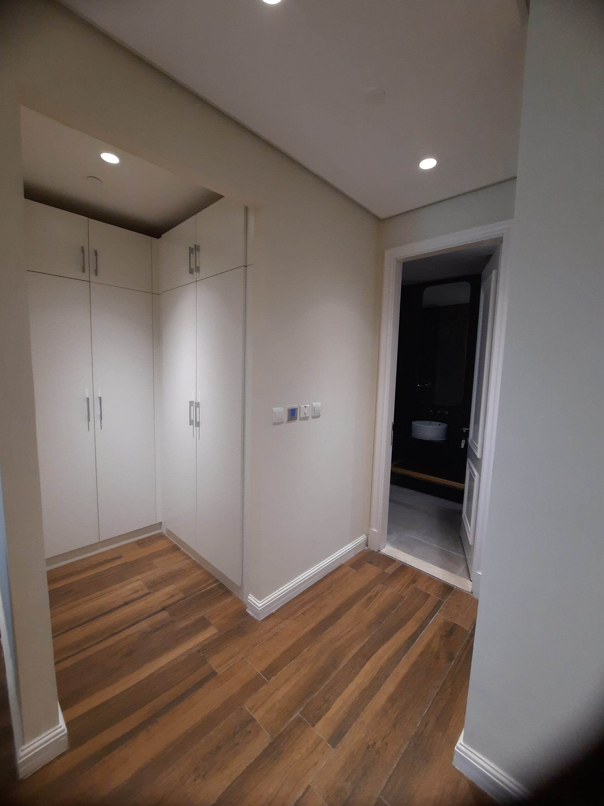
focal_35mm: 13
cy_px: 403
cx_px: 302
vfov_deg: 106.2
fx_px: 302
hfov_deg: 89.9
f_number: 2.2
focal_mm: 1.74
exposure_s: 1/50
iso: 125
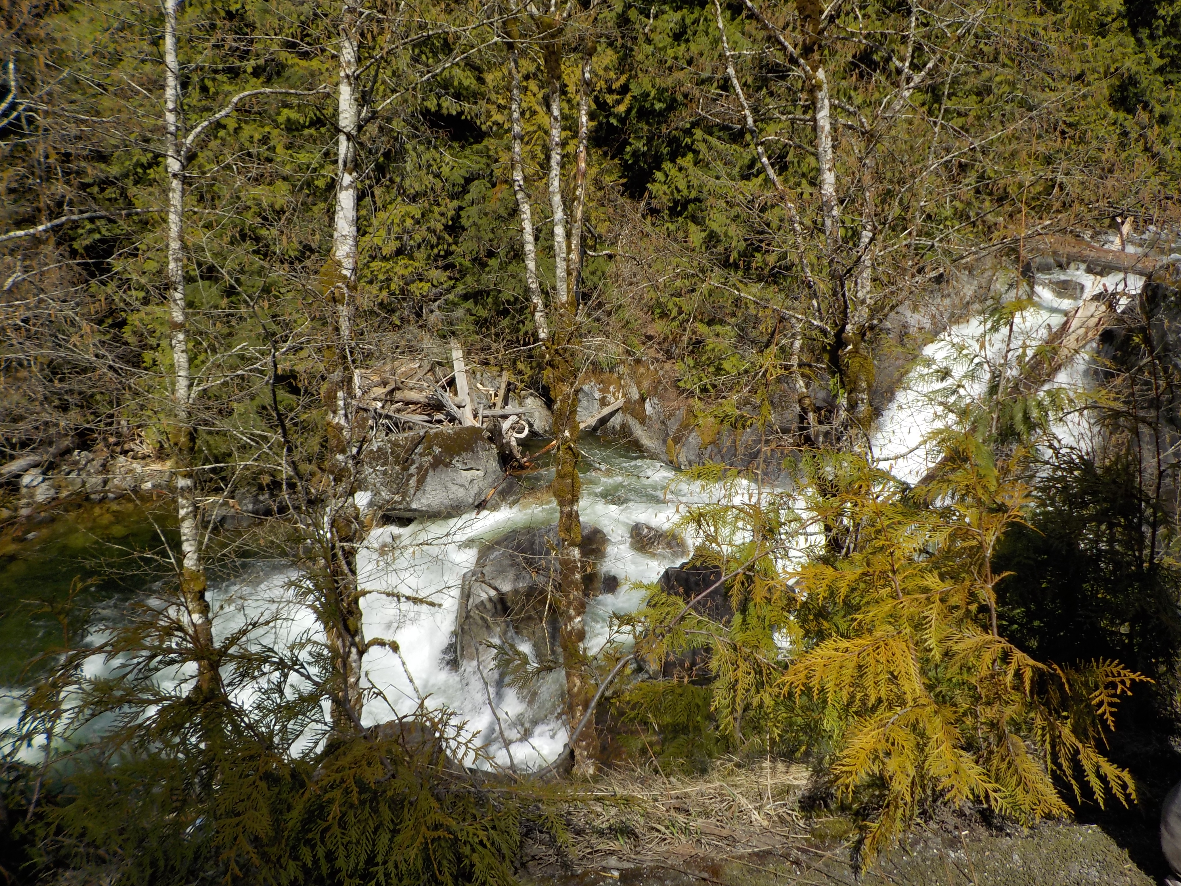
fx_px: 1024
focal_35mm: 30
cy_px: 443
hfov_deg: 60.0
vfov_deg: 46.8
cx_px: 590
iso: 125
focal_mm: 4.1
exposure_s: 1/1250
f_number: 3.3
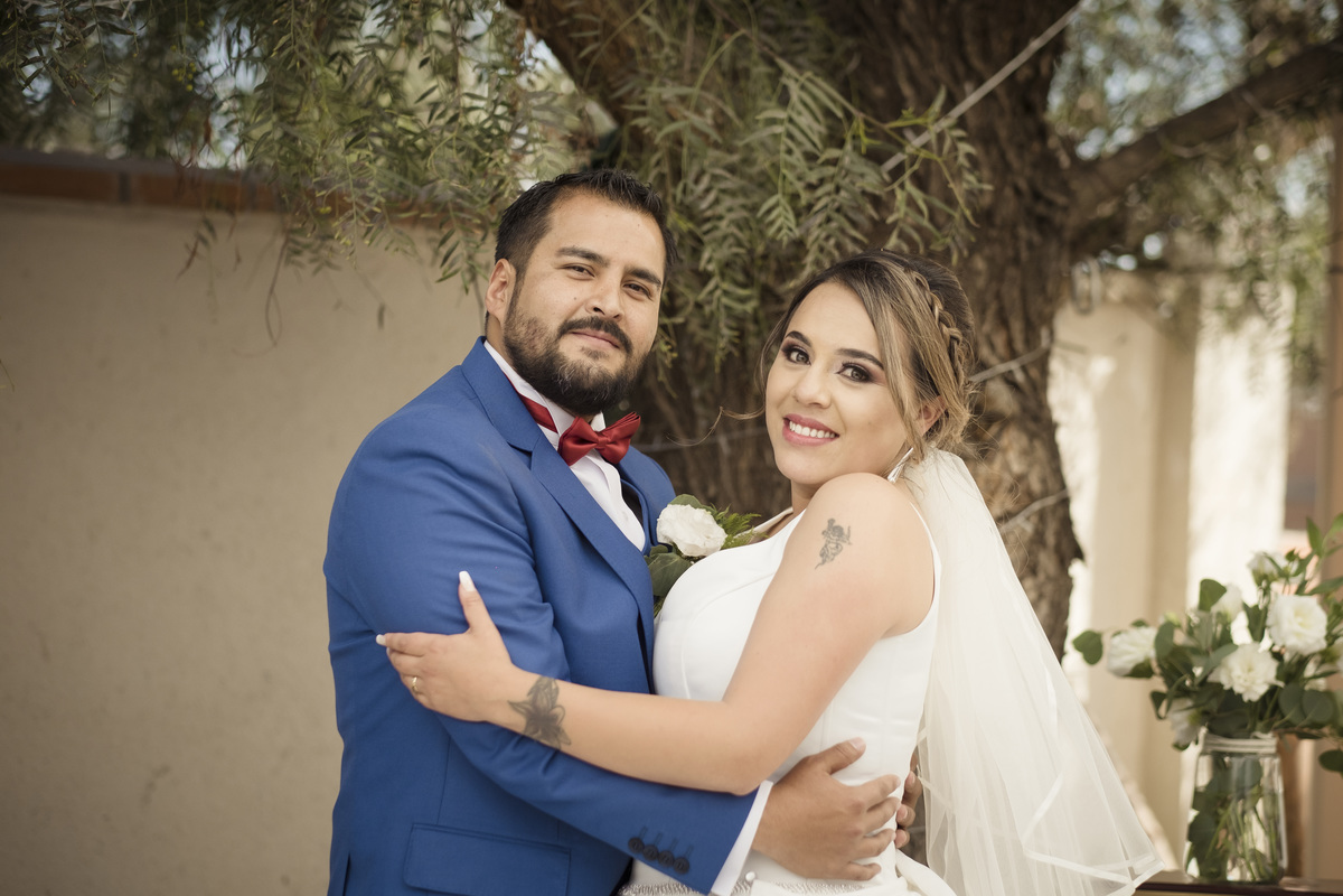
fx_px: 3133
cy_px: 448
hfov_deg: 24.2
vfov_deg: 16.3
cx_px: 672
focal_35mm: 84
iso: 320
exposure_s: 1/4000
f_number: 2
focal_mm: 56
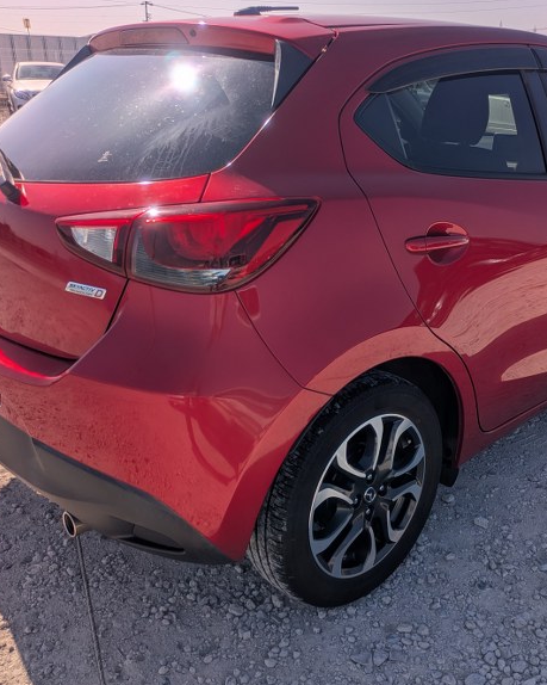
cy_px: 344
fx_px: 688
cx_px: 345
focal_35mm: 34
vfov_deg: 52.9
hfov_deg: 43.0
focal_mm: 5.43
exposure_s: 1/4739
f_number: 1.89
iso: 51
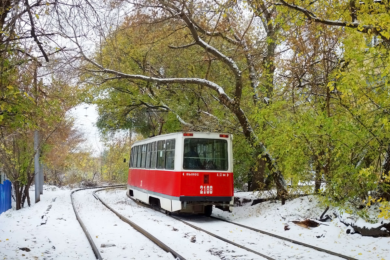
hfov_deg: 40.3
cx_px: 195
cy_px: 130
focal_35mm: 49
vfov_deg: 27.5
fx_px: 531
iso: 200
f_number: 3.2
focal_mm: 18.02
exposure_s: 1/500
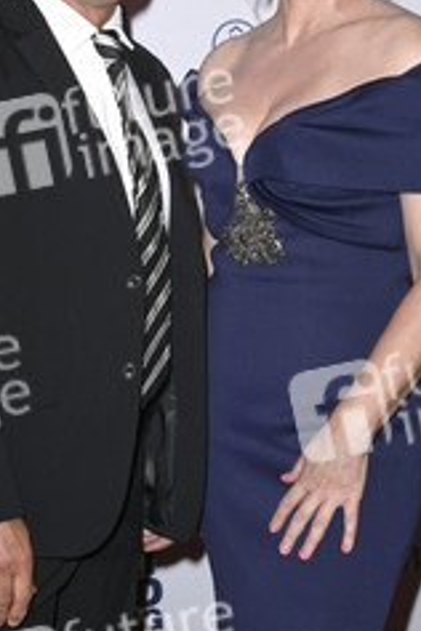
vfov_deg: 17.3
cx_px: 184
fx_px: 2070
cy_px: 266
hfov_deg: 11.6
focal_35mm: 118
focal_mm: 70
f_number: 5.6
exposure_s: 1/200
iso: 640
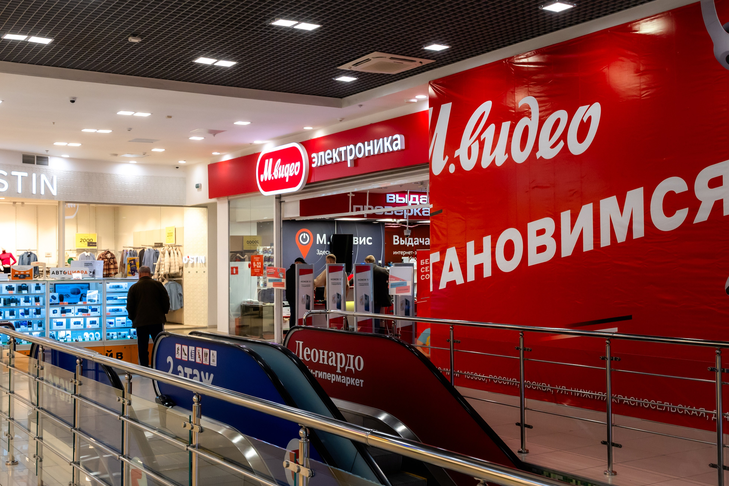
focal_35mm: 42
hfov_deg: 46.4
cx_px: 364
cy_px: 243
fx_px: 850
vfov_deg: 31.9
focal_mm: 28
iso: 1600
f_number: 5.6
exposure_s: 1/200
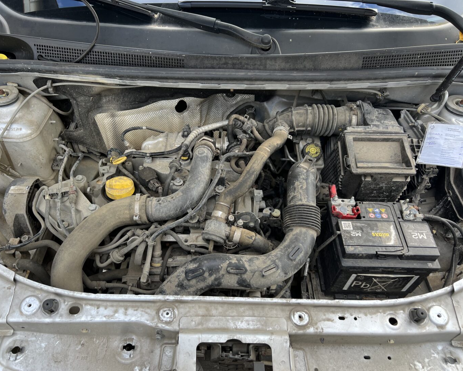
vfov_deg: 51.5
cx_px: 210
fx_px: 384
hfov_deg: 62.1
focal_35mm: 28
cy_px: 191
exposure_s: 1/157
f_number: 1.5
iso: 40
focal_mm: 5.7
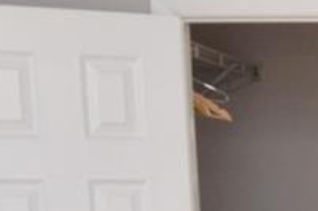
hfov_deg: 12.9
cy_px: 413
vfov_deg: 9.1
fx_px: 1253
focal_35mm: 142
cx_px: 603
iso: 400
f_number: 4
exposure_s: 1/60
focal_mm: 12
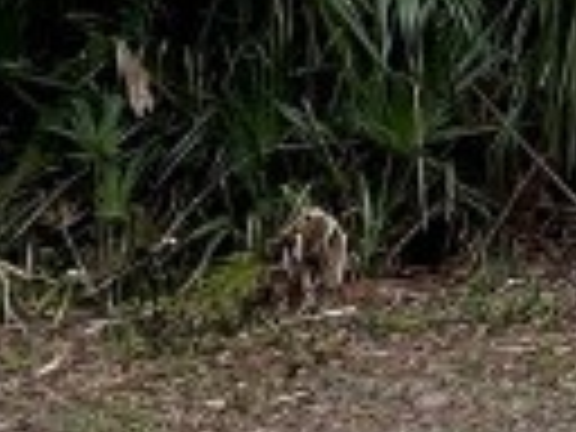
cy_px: -279
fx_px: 1731
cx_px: 1332
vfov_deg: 13.2
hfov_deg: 14.0
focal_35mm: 104
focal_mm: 1.57
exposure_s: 1/99
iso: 50
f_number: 1.8
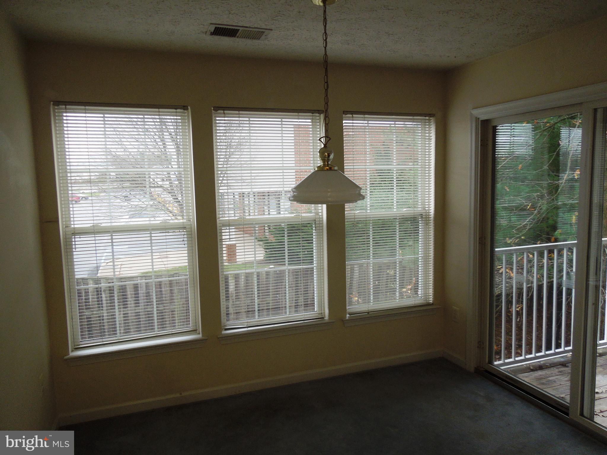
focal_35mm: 25
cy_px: 228
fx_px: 438
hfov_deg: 69.4
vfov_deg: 54.9
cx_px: 304
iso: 160
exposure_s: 1/30
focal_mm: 4.5
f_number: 3.3
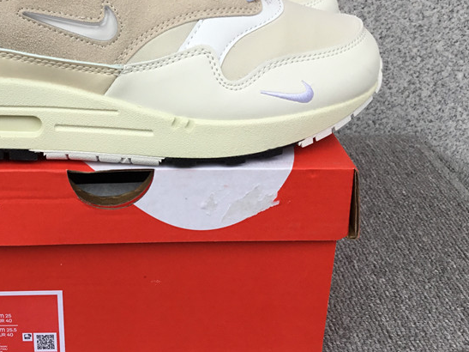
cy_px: 115
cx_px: 116
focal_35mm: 51
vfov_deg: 28.4
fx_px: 691
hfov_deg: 36.6
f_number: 2.4
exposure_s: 1/120
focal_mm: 3.3
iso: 32
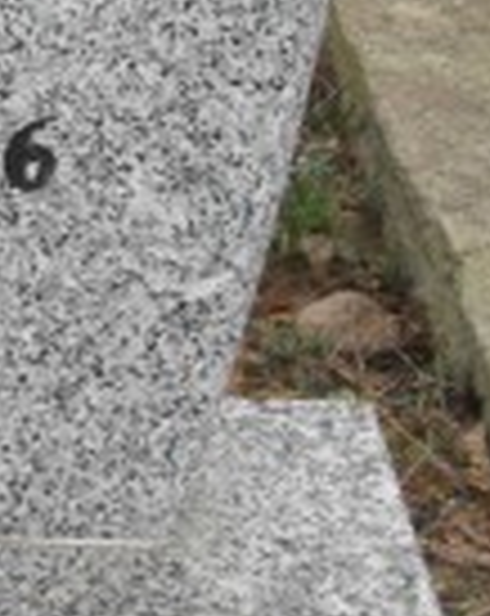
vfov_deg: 11.4
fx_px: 2910
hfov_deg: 8.5
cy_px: -400
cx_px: -841
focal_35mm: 160
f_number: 3.2
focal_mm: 6.3
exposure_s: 1/125
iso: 100
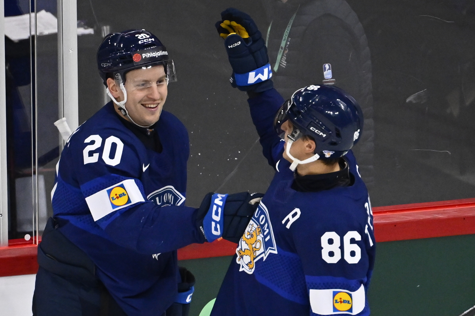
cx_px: 238
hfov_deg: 3.7
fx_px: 7321
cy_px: 158
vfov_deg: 2.5
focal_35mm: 555
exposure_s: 1/1250
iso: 2500
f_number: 4
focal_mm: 370
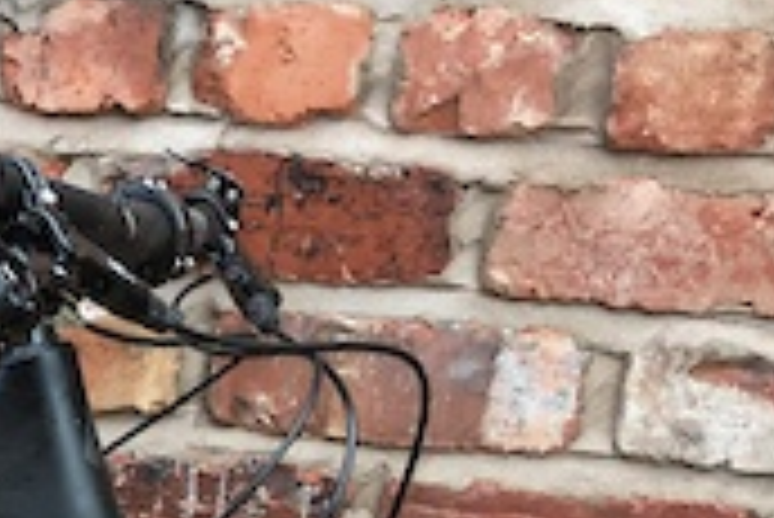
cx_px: -464
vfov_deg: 9.1
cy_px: 1140
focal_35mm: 140
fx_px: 3012
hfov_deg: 13.6
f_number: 2.2
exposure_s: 1/116
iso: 25
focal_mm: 4.15
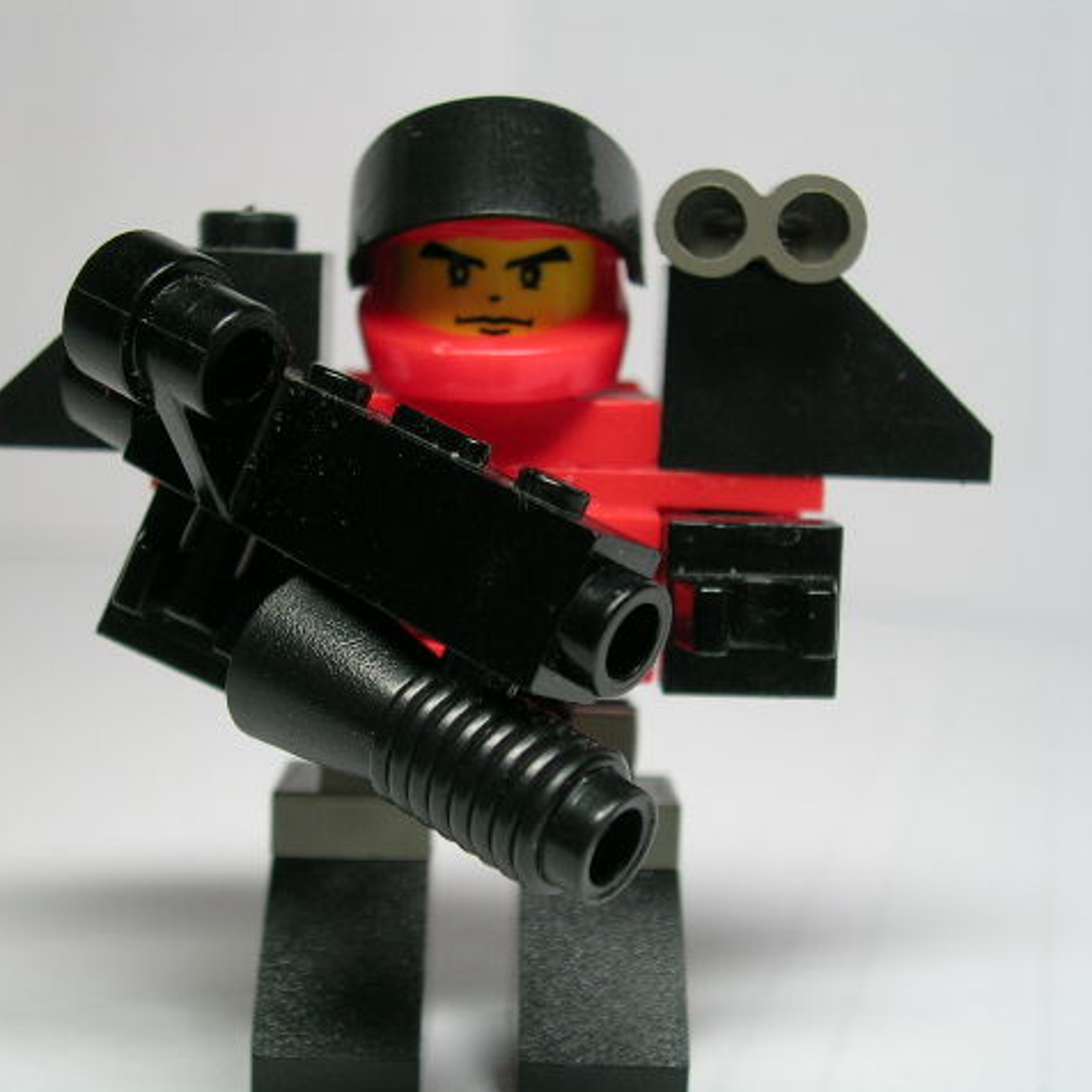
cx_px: 491
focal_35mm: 57
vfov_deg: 30.0
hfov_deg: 30.0
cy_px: 548
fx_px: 2034
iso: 50
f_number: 3.1
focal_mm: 7.3
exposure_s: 1/48.8
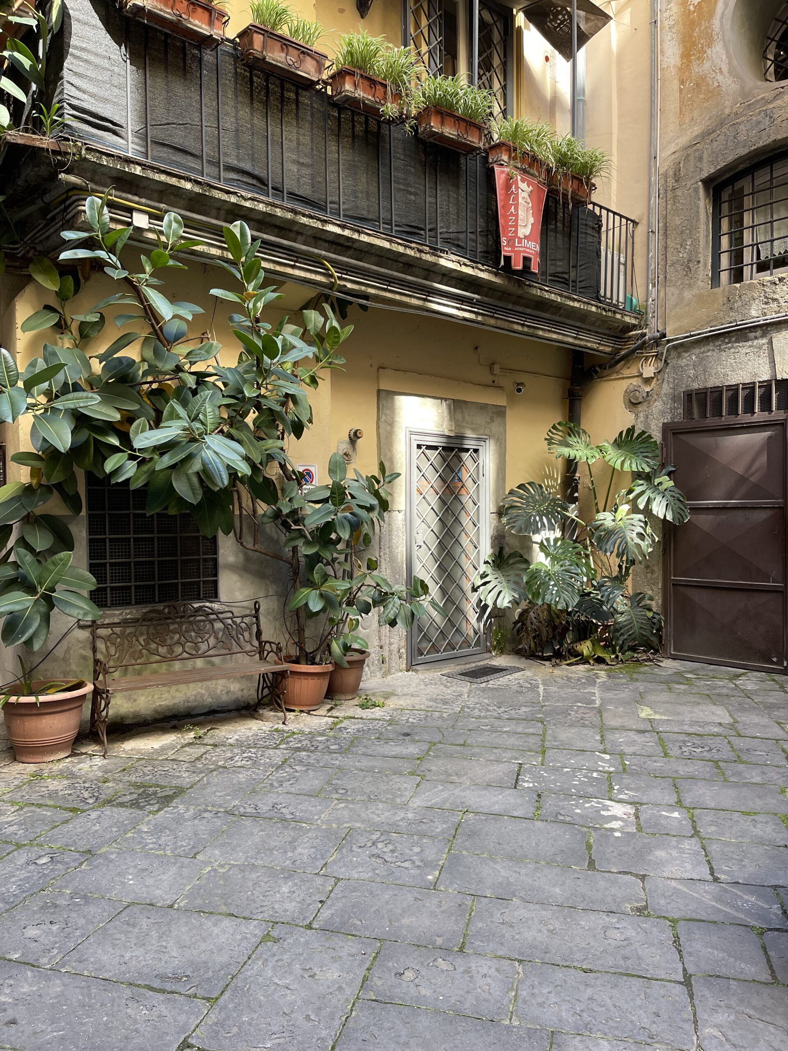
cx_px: 394
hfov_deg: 54.9
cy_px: 526
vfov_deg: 69.4
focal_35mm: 25
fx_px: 759
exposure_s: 1/121
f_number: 1.6
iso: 100
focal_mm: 5.1
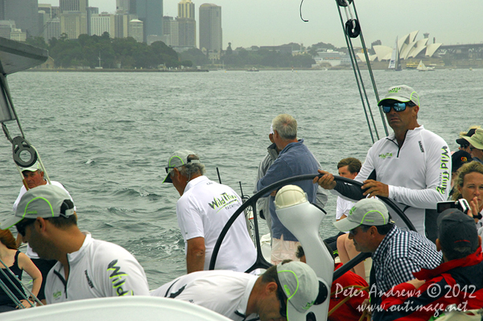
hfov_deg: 16.1
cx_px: 242
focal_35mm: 128
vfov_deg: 10.7
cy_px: 160
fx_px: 1709
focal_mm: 85
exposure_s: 1/500
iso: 400
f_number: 9.5
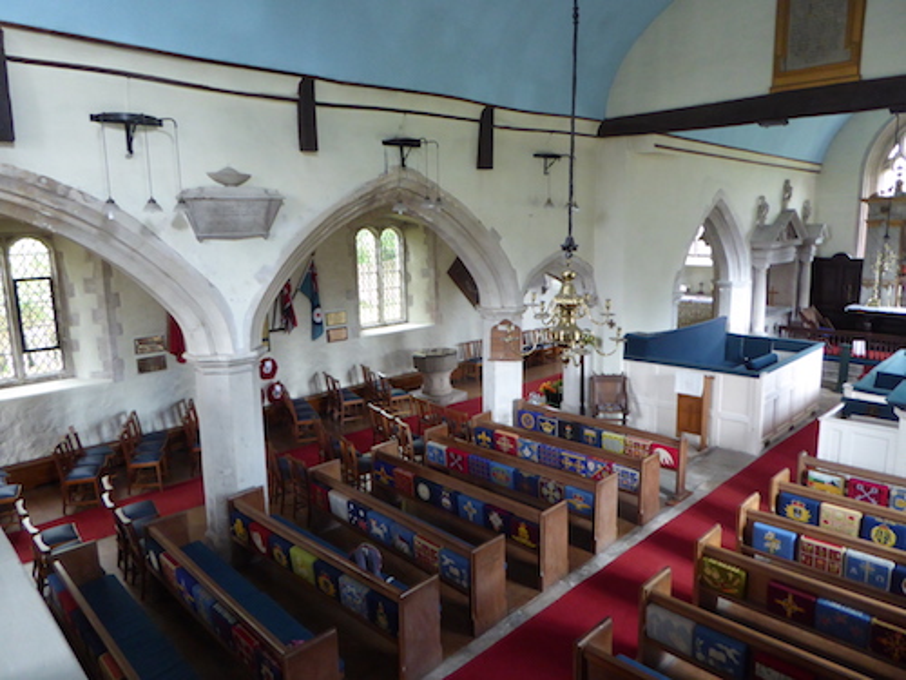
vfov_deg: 54.9
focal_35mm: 25
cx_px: 453
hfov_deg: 69.4
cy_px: 340
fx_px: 654
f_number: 3.3
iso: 400
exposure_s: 1/30
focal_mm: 4.3
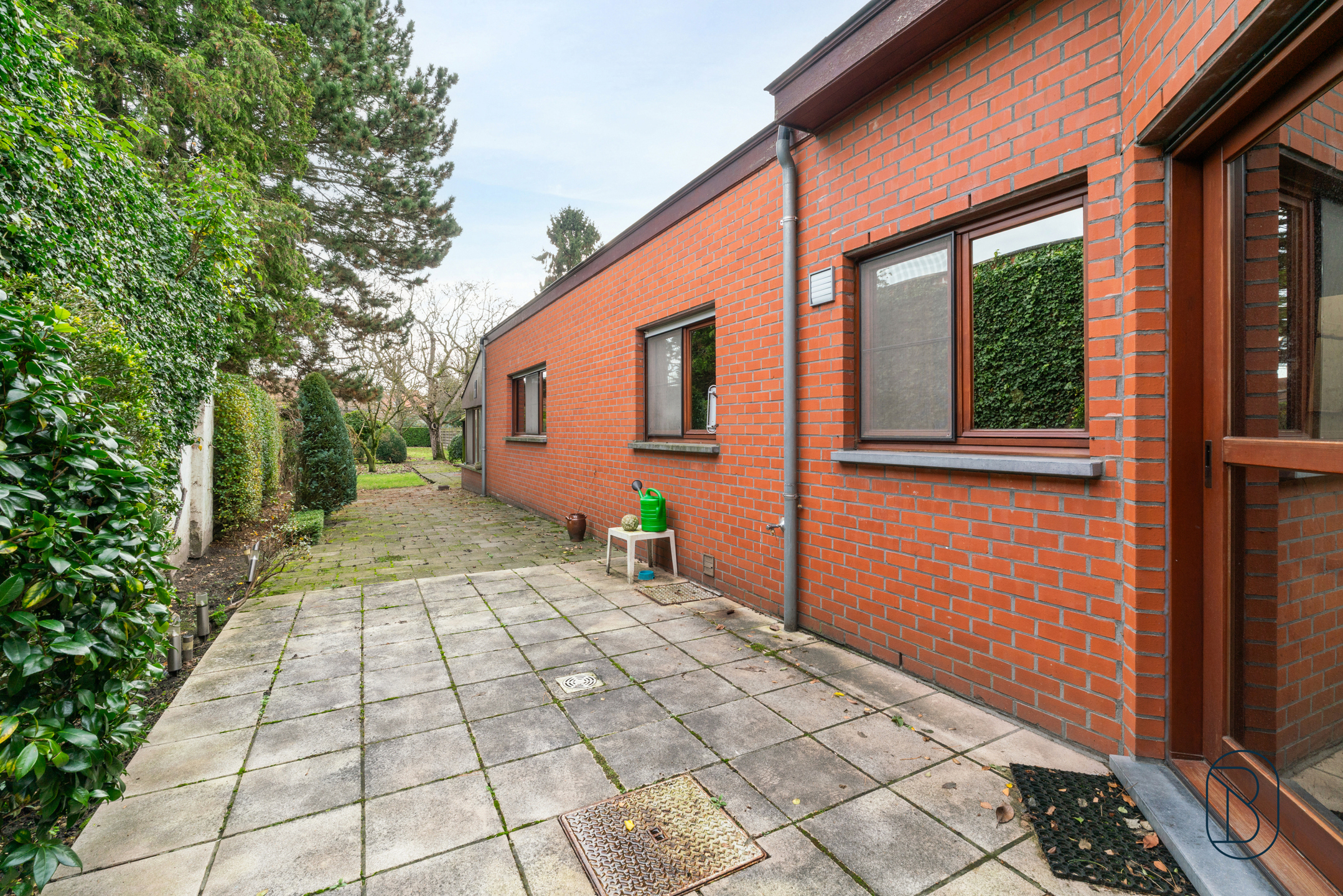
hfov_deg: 96.7
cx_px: 672
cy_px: 448
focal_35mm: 16
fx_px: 597
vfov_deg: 73.8
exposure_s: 1/20
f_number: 11
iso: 250
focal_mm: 16
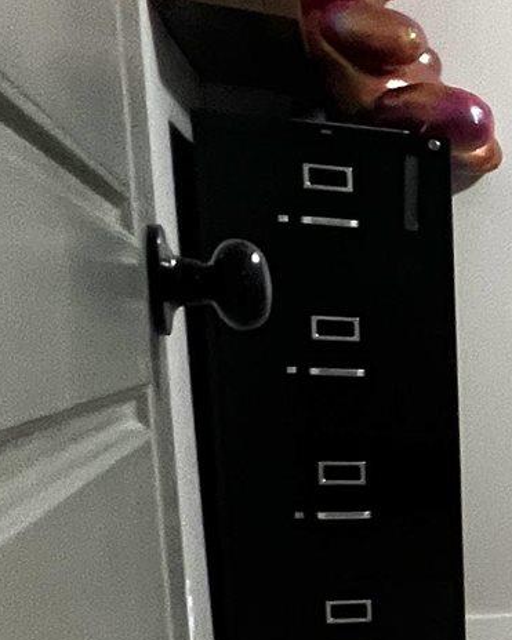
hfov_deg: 16.9
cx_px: 1065
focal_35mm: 63
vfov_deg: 28.7
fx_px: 1194
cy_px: 593
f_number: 1.8
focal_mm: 1.57
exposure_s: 1/60
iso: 250
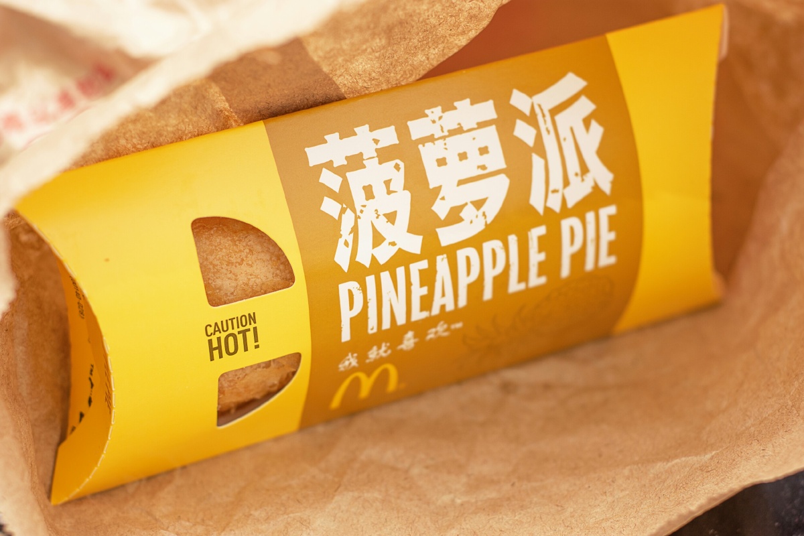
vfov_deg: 18.2
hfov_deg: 27.0
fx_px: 1675
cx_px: 402
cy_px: 268
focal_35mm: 75
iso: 100
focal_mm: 50
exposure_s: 1/125
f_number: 3.5
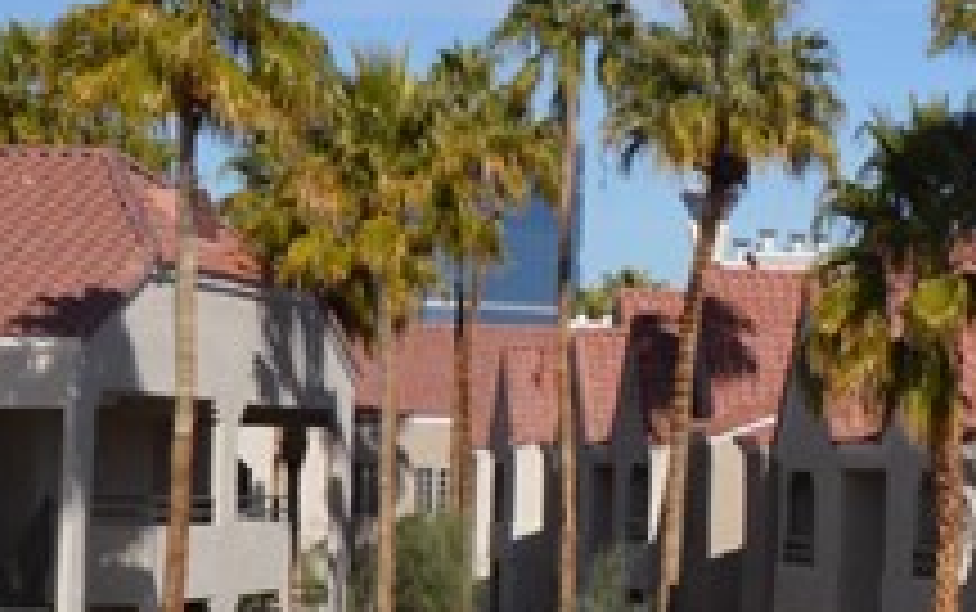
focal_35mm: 153
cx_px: 1635
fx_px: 4073
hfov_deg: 12.7
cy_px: 198
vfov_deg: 8.6
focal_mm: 20
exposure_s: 1/200
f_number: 13
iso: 100
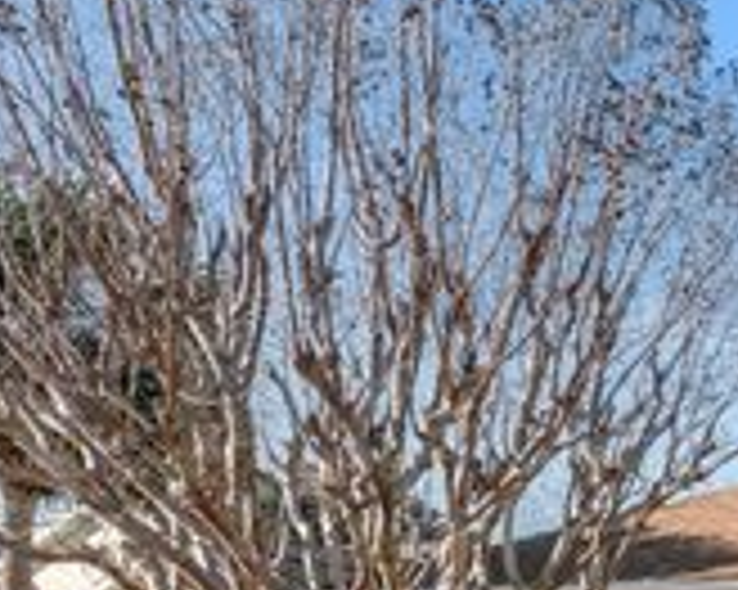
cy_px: 682
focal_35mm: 40
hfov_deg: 29.5
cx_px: 1084
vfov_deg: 32.0
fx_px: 873
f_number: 7.1
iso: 400
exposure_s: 1/500
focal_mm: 14
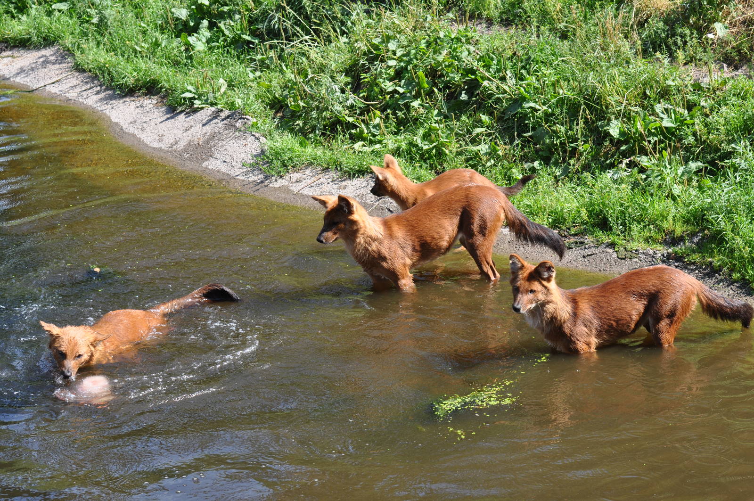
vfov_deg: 13.0
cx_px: 377
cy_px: 250
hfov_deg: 19.5
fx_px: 2197
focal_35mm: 105
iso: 200
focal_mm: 70
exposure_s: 1/200
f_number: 7.1
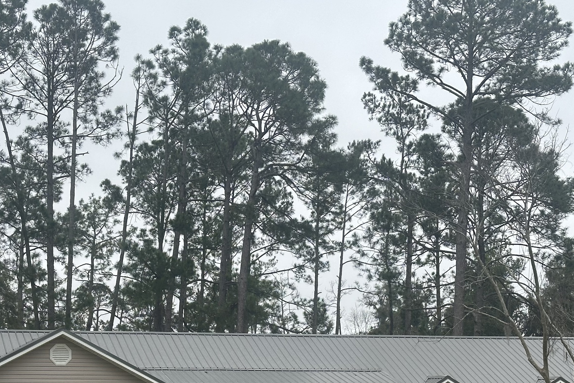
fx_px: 1371
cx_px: 214
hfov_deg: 23.6
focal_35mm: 86
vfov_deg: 15.6
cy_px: 366
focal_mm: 6.86
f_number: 1.78
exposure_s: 1/1289
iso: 64
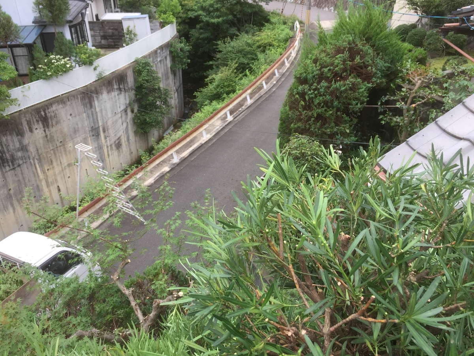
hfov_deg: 61.7
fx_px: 397
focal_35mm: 29
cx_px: 237
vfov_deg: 48.2
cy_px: 178
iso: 32
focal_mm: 4.15
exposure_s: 1/341
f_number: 2.2
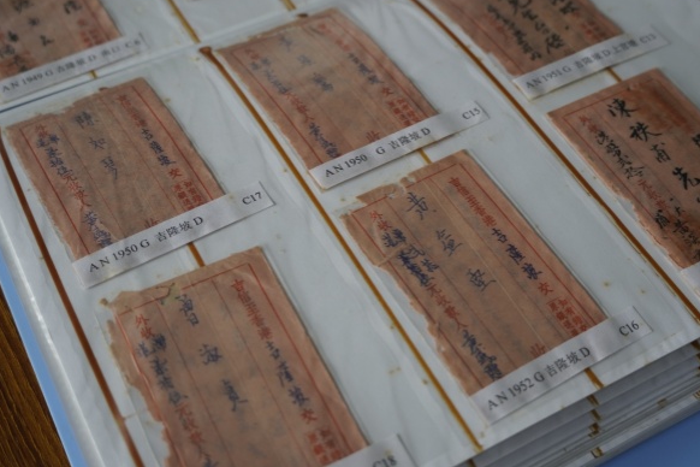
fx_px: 944
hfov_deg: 40.7
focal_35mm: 49
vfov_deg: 27.8
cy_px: 247
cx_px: 369
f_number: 4.5
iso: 250
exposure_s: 1/160
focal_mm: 29
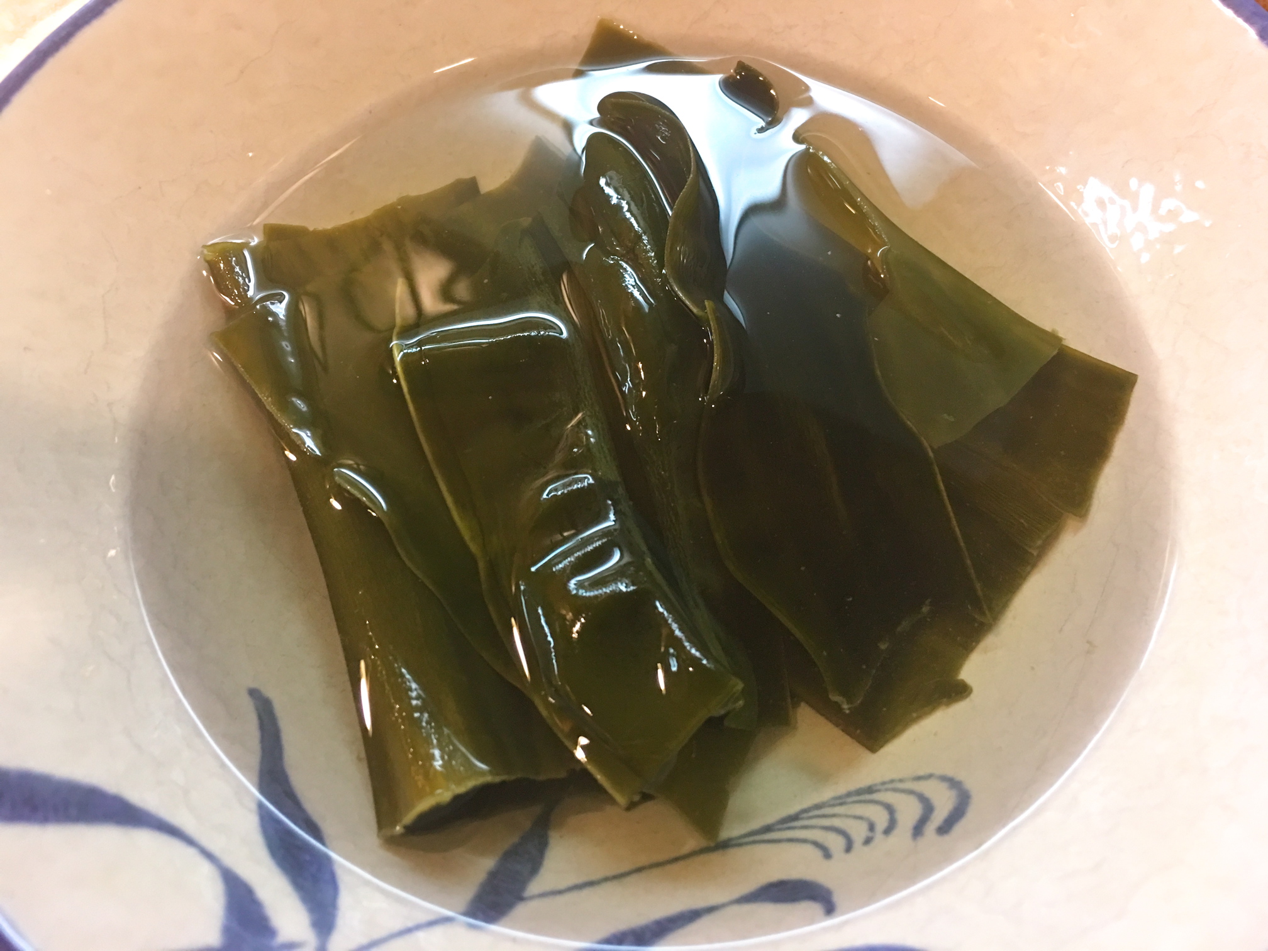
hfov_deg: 61.7
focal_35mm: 29
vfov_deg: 48.2
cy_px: 476
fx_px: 1062
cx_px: 634
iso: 80
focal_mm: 4.15
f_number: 2.2
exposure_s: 1/15
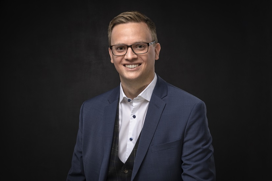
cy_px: 90
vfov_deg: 19.5
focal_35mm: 70
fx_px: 529
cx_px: 136
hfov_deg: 28.8
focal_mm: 70
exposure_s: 1/125
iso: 80
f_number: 13
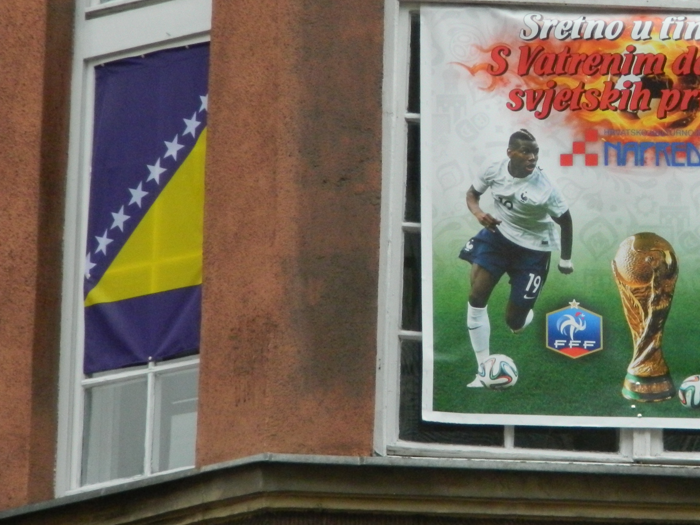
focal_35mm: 412
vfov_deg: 3.6
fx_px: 8332
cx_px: 624
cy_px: 179
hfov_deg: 4.8
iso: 360
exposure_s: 1/500
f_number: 5.4
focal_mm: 39.7
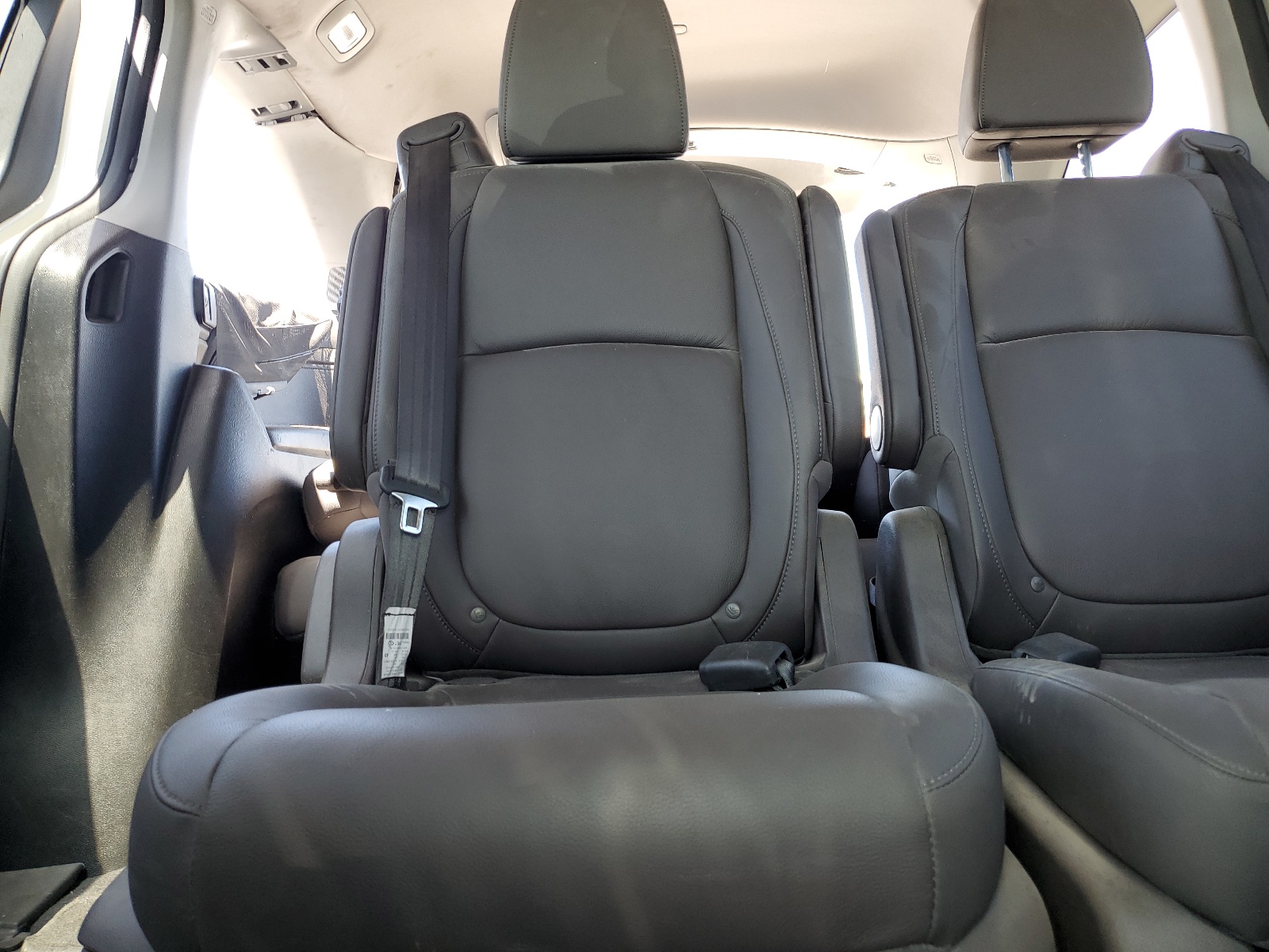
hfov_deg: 67.3
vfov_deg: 53.1
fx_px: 953
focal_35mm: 26
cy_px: 476
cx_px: 634
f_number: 1.5
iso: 52
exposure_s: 1/60.2
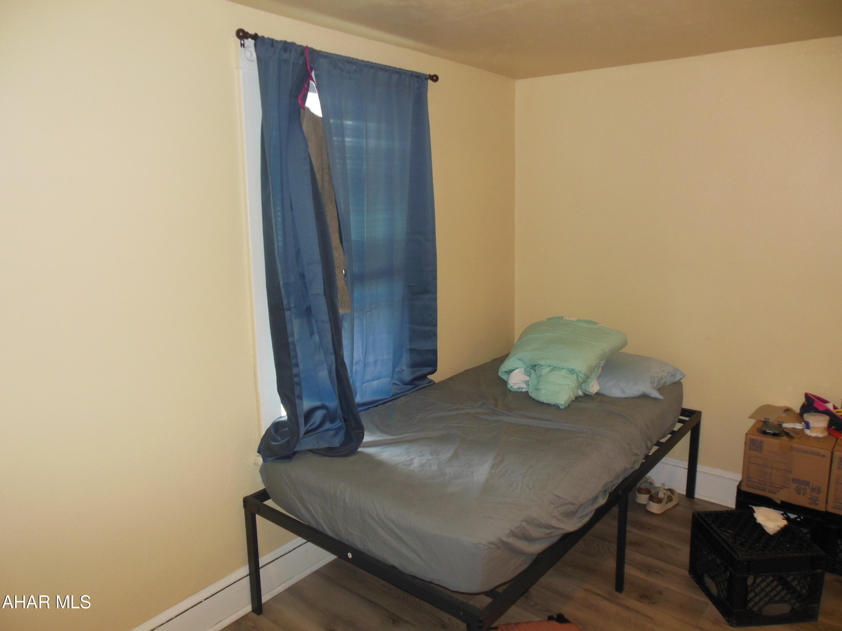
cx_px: 421
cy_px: 316
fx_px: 608
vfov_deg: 54.9
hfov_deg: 69.4
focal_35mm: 25
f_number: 3.2
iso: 200
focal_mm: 4.5
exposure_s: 1/25
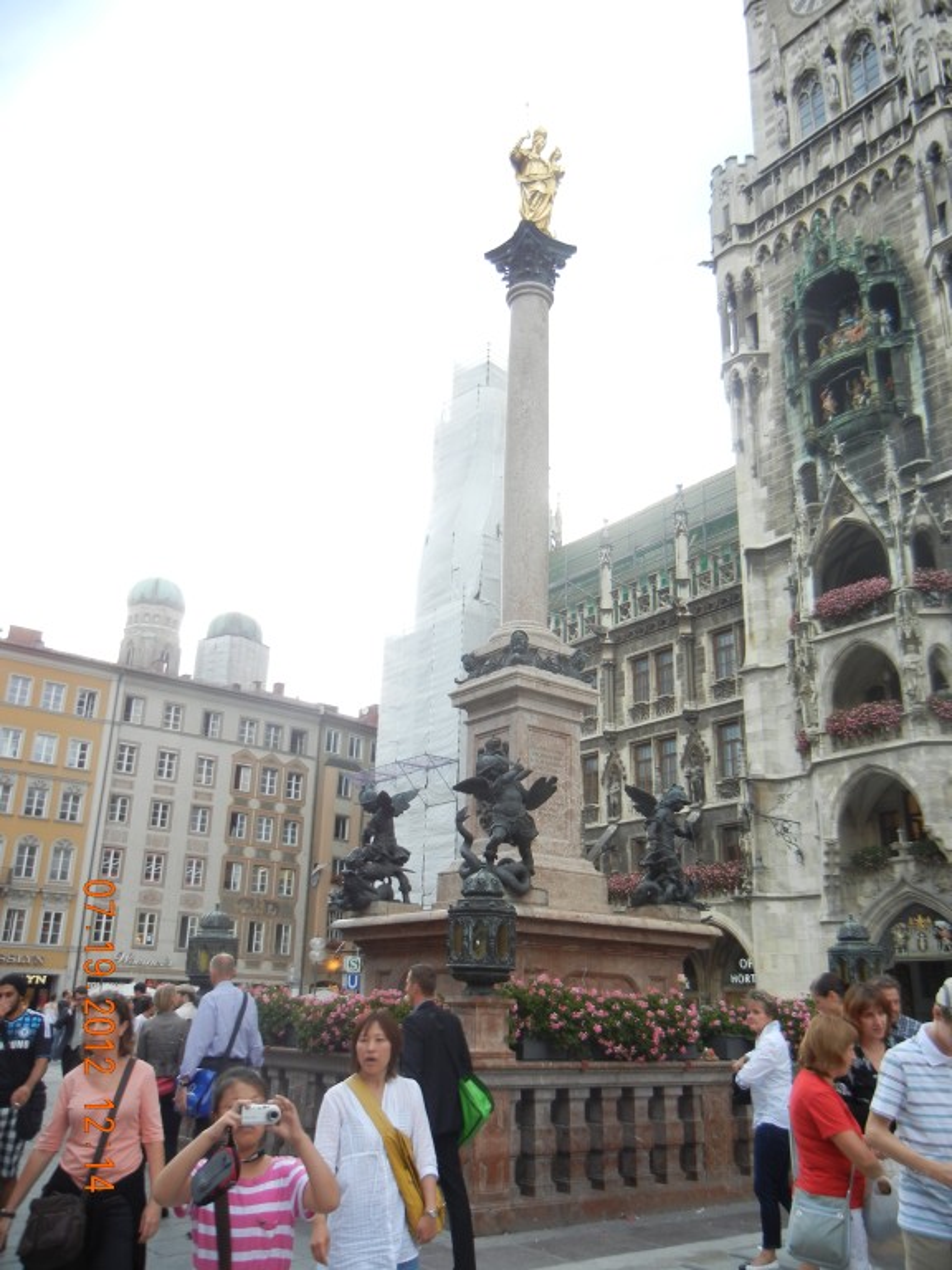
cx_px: 476
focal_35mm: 30
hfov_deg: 46.8
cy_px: 635
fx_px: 1100
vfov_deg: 60.0
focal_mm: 5.4
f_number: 3.5
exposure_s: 1/105
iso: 160
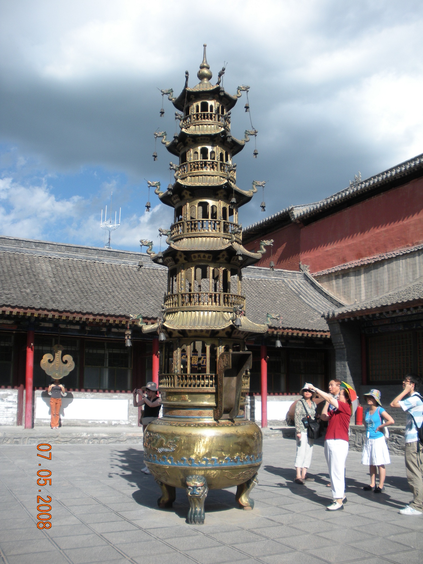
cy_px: 282
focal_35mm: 36
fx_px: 587
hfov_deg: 39.7
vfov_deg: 51.4
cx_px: 212
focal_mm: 6.3
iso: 64
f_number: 3.5
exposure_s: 1/595
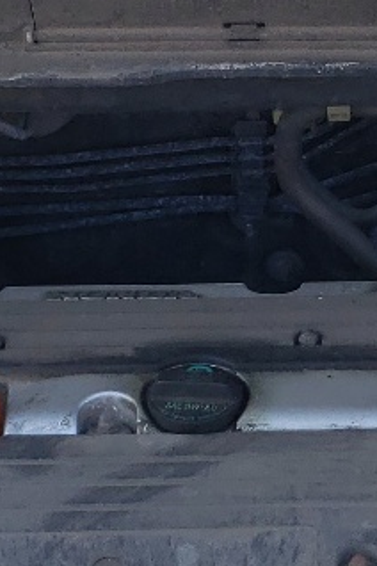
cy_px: 269
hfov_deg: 10.0
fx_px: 2136
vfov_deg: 15.1
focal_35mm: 136
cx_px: 363
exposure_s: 1/1111
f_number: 1.5
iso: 50
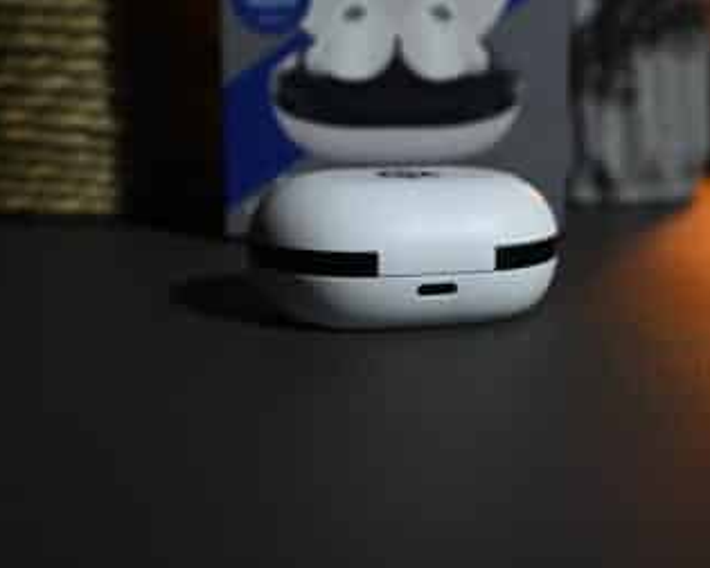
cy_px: 291
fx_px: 1198
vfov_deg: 26.7
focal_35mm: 57
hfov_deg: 33.0
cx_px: 392
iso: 320
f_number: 7.1
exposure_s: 1/60
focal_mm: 49
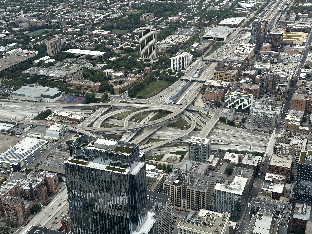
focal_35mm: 48
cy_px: 117
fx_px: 433
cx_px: 156
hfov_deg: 39.7
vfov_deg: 30.3
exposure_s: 1/2532
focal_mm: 6.86
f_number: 1.78
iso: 64
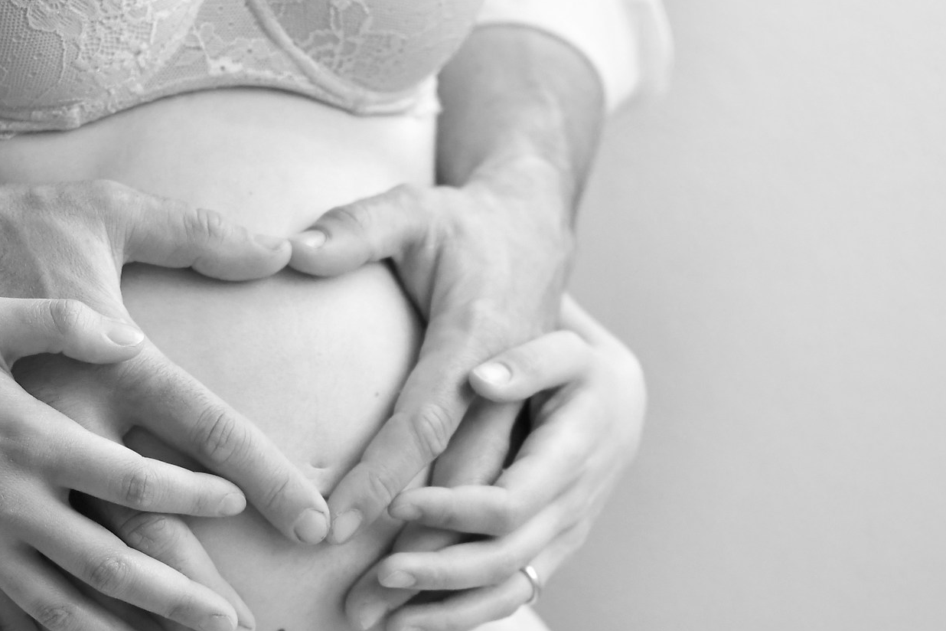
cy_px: 315
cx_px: 413
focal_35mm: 102
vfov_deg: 13.4
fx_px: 2679
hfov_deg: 20.0
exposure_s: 1/160
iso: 800
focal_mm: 35
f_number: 1.8
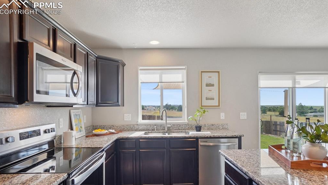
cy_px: 107
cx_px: 163
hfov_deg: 89.6
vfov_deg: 58.0
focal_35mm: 19
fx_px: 165
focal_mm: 12
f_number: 8
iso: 400
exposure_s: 1/30
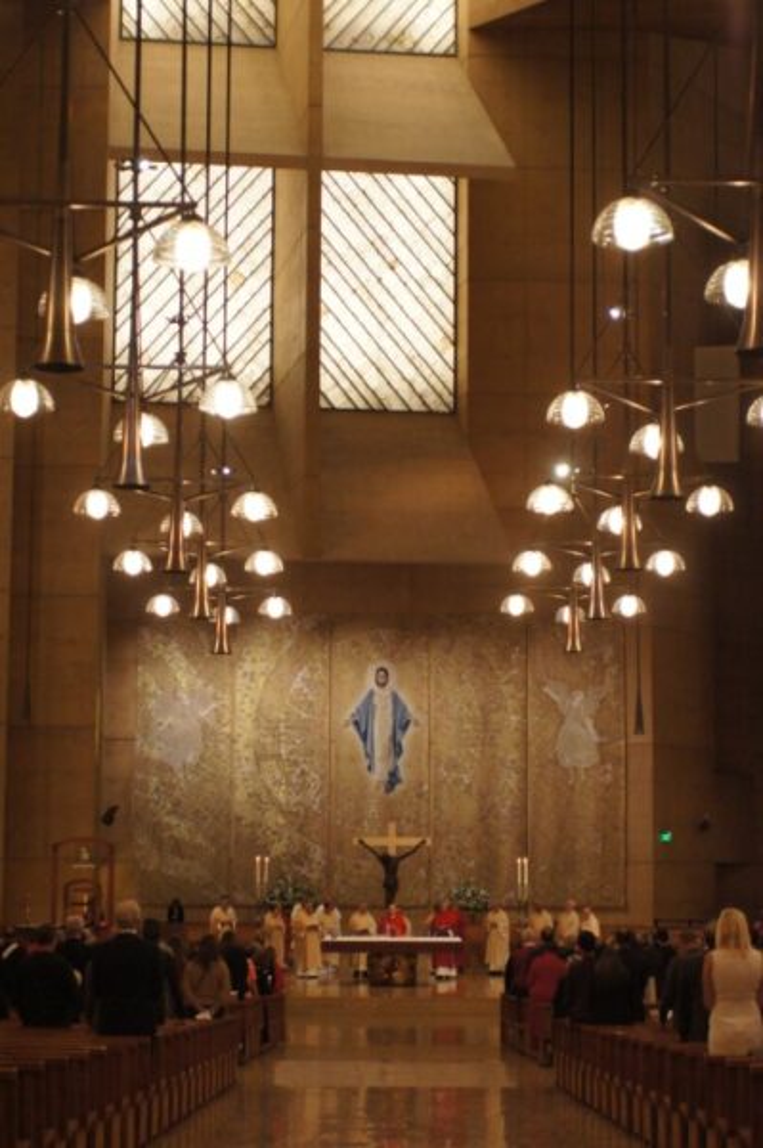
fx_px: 2627
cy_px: 574
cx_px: 382
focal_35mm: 82
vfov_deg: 24.6
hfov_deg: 16.5
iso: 1600
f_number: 4
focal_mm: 55
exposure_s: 1/60
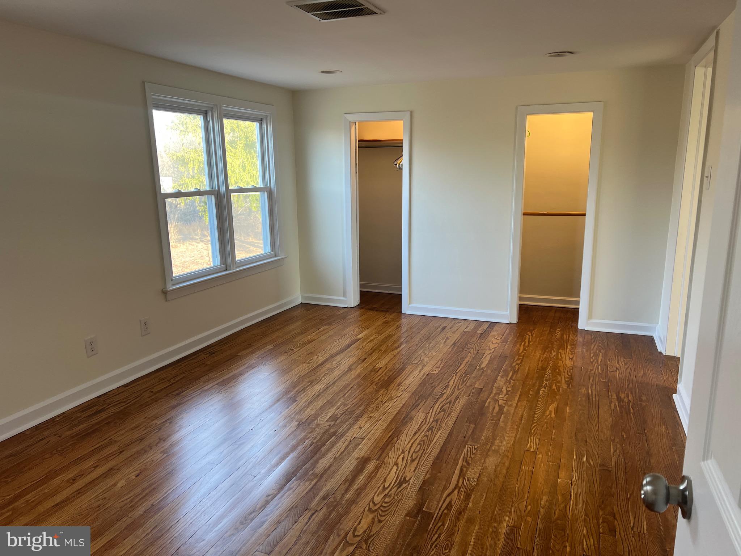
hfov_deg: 67.3
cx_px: 370
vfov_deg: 53.1
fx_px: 557
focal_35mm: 26
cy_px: 278
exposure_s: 1/120
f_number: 1.5
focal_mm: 5.7
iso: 64
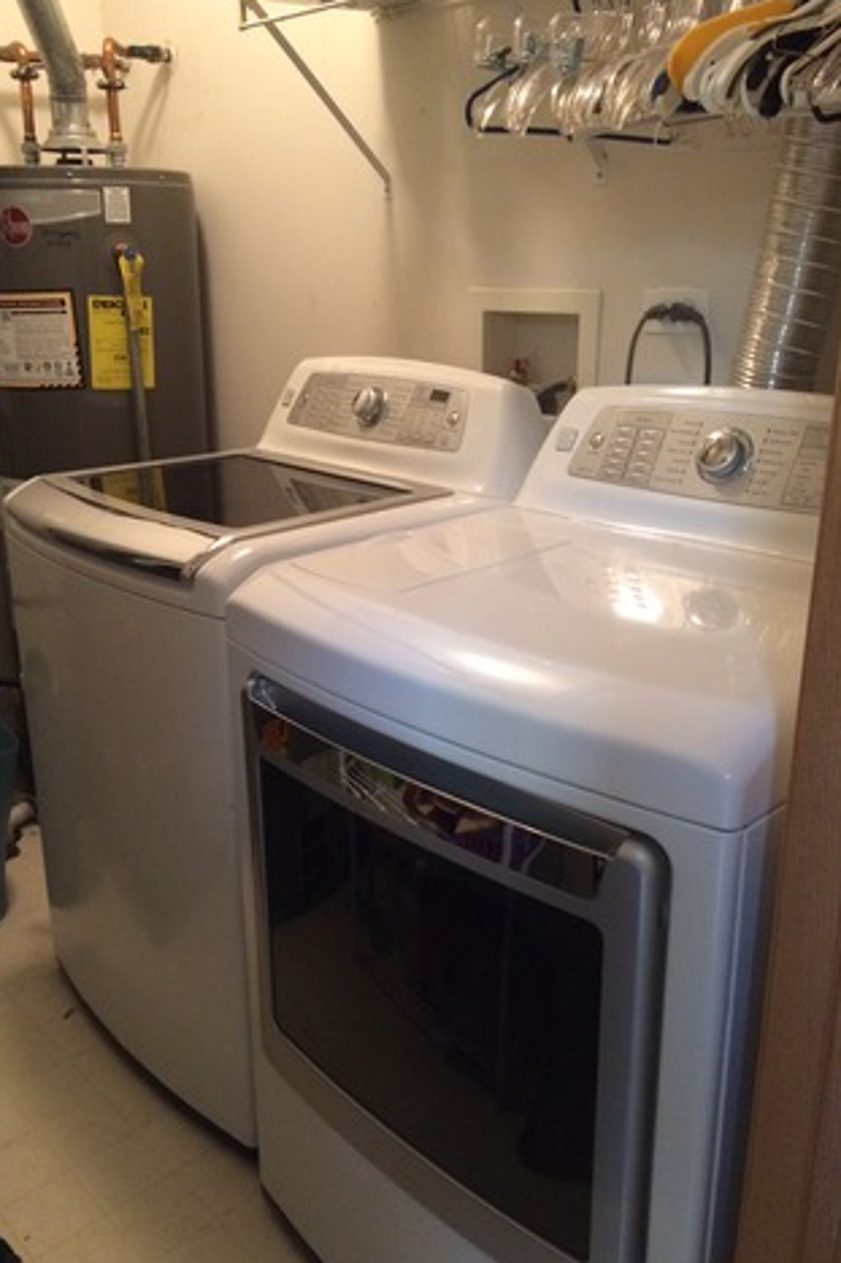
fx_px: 1087
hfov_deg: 42.2
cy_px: 630
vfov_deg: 60.3
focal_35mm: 31
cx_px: 362
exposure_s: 1/17
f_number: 2.2
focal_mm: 4.15
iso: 320
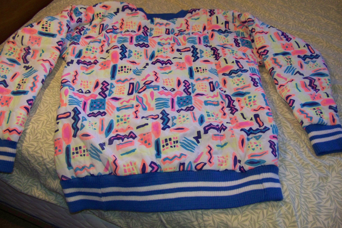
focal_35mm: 38
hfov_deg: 50.7
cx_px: 171
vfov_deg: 35.0
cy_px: 100
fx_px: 361
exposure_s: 1/30
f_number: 2.8
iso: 200
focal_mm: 5.85
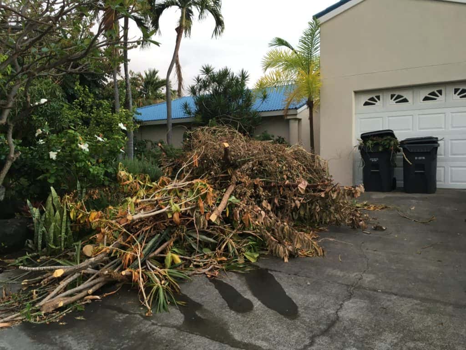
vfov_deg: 48.2
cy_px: 175
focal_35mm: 29
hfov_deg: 61.7
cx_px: 233
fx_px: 390
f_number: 2.2
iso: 64
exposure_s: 1/30
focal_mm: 4.15
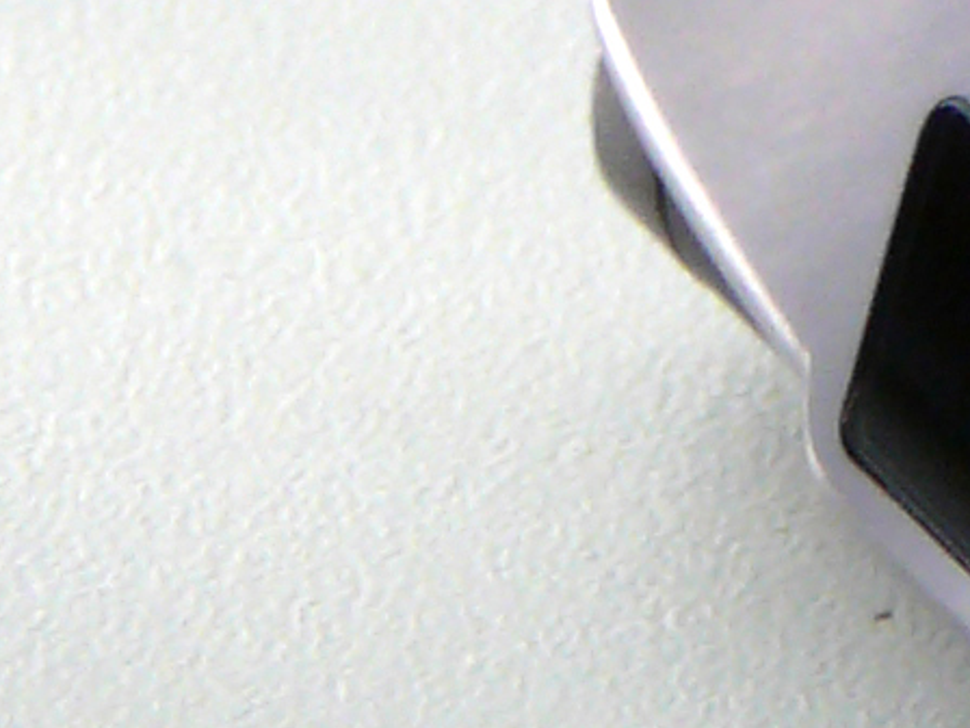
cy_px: -702
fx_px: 15216
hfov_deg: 3.6
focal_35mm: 543
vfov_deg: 2.7
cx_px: 2633
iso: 125
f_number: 3.9
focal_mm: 14.1
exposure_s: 1/30
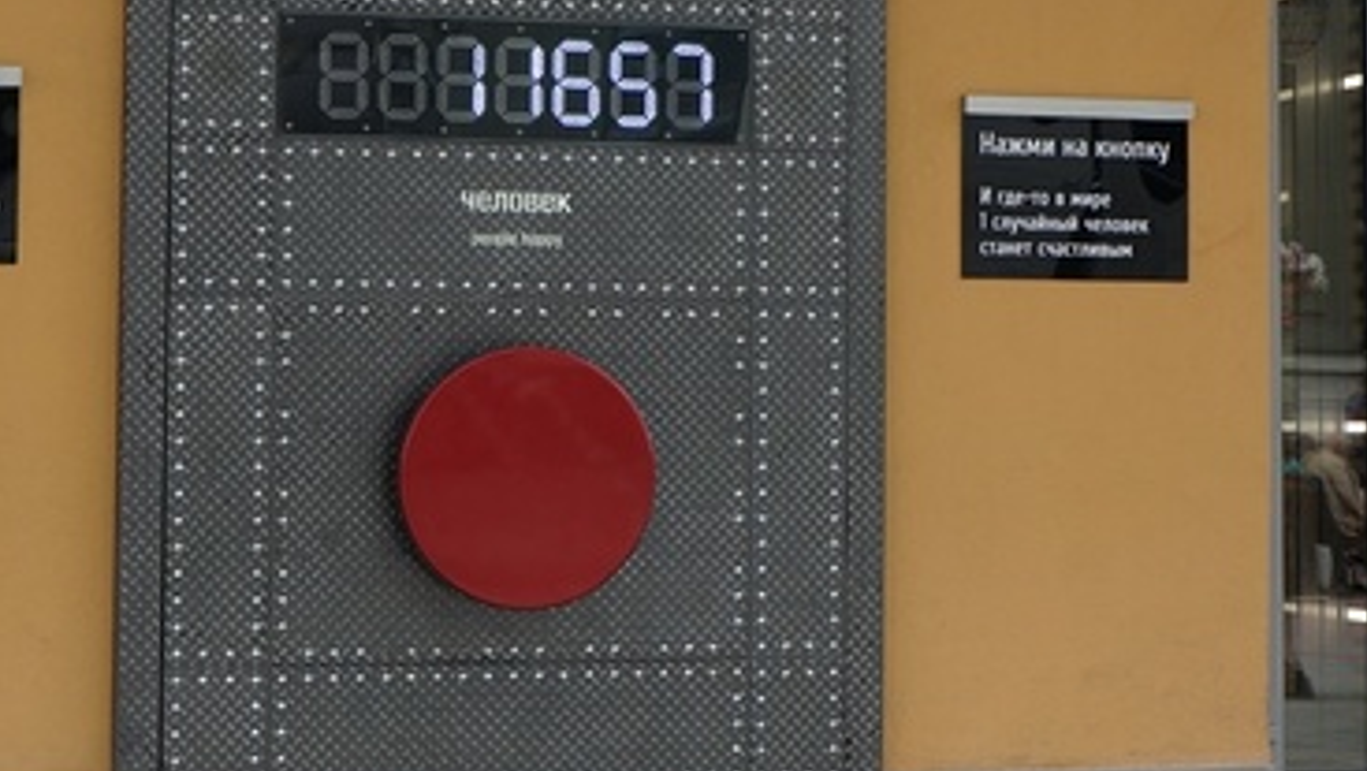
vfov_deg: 13.4
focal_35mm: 90
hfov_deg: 23.6
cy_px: 209
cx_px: 613
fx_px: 3264
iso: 100
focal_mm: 22
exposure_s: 1/80
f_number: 5.6
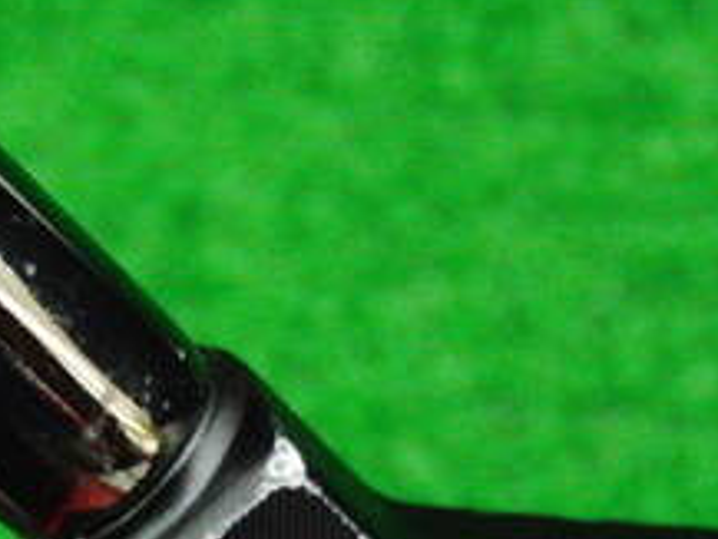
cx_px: 301
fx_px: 2262
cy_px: 539
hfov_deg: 18.0
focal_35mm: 109
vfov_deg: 13.4
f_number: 3.6
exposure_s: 1/30
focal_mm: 6.42
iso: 400
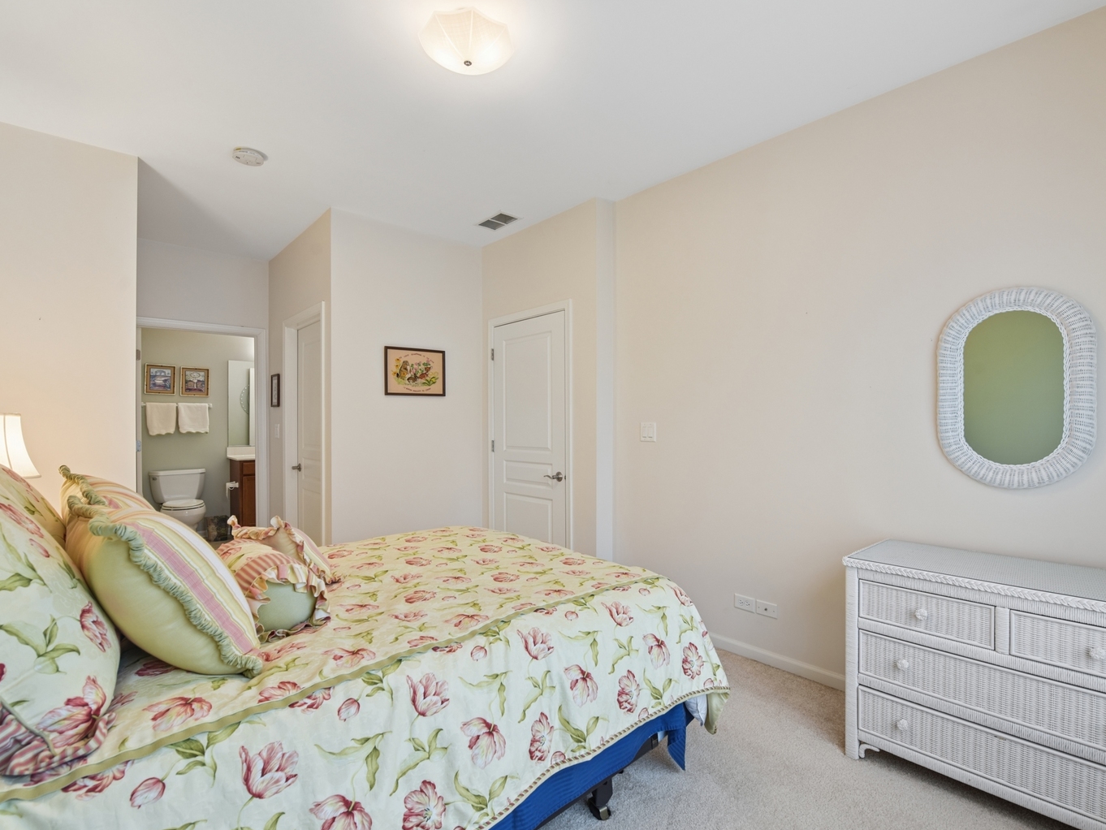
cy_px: 434
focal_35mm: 16
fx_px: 511
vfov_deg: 78.1
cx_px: 573
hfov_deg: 94.4
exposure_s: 1/20
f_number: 8
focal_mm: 14
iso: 400
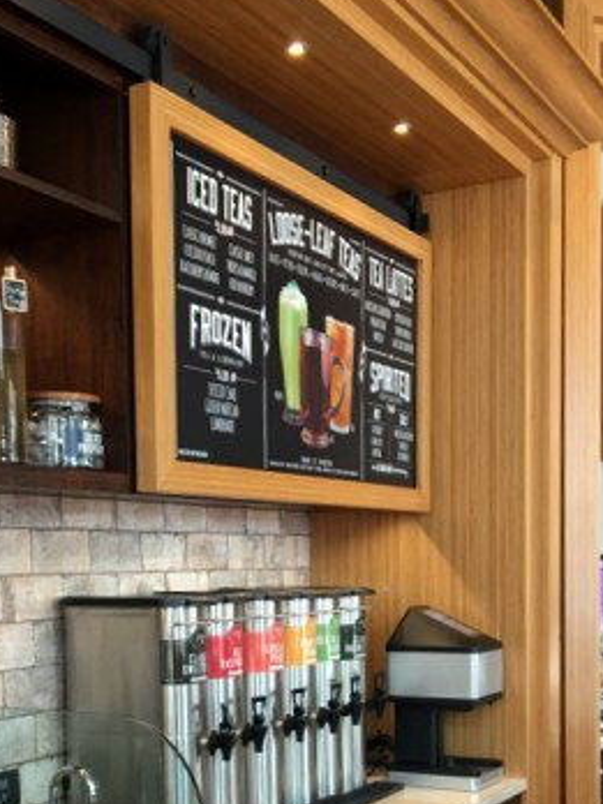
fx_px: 1161
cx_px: 245
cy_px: 642
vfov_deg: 36.9
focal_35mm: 50
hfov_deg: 29.0
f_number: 2.2
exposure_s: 1/15
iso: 32
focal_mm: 4.15
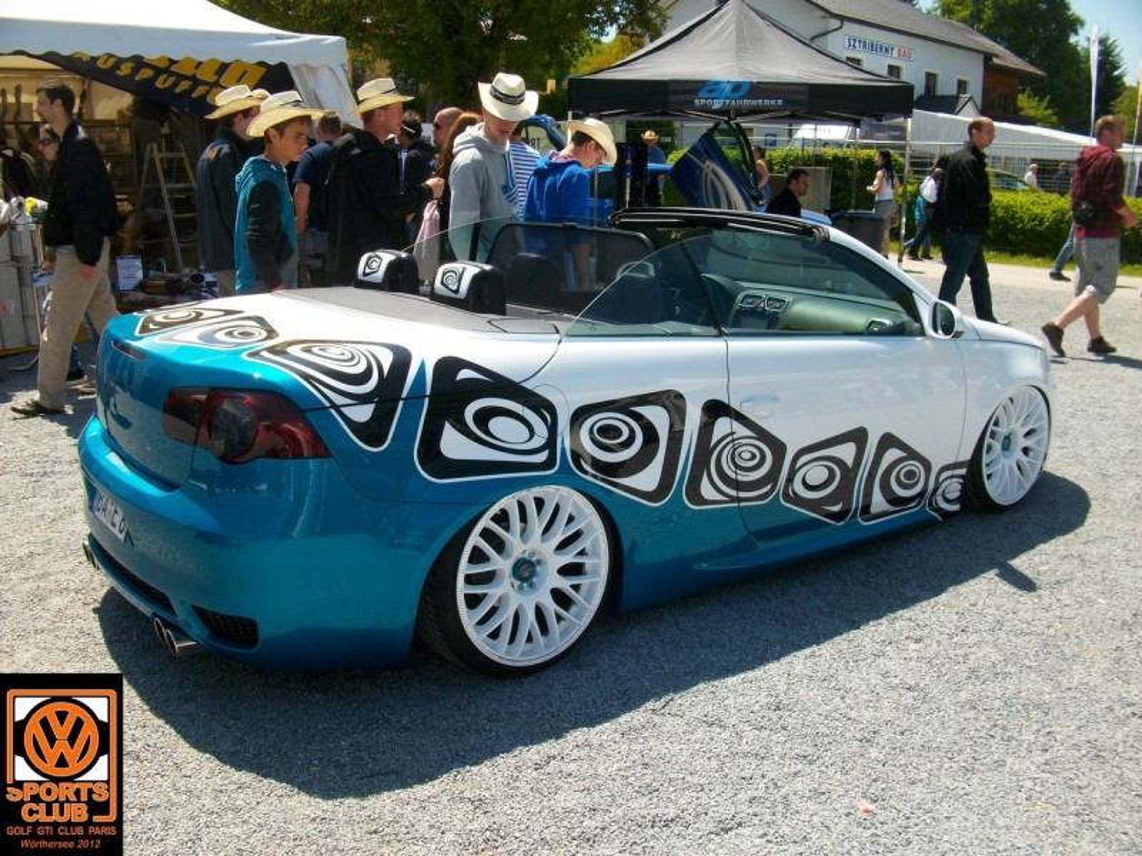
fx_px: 1122
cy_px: 428
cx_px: 571
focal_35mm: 34
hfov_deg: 54.0
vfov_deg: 41.8
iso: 80
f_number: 5.5
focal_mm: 5.7
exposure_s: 1/267
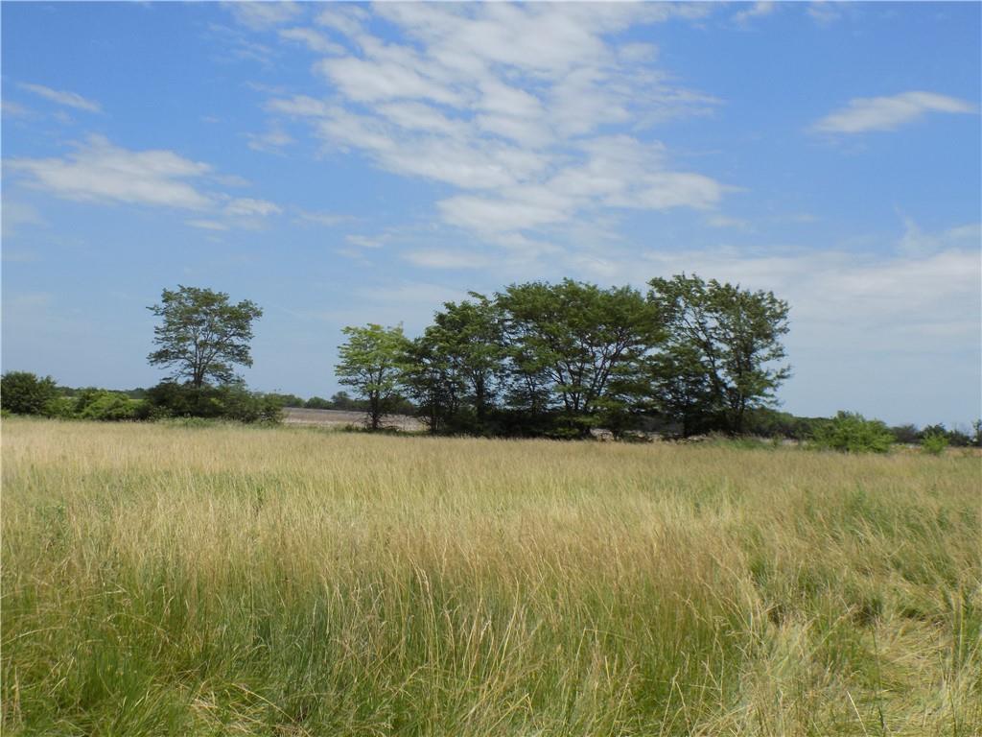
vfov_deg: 35.1
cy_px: 368
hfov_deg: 45.8
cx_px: 491
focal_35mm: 41
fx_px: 1163
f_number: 3.6
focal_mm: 7.3
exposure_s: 1/1250
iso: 80
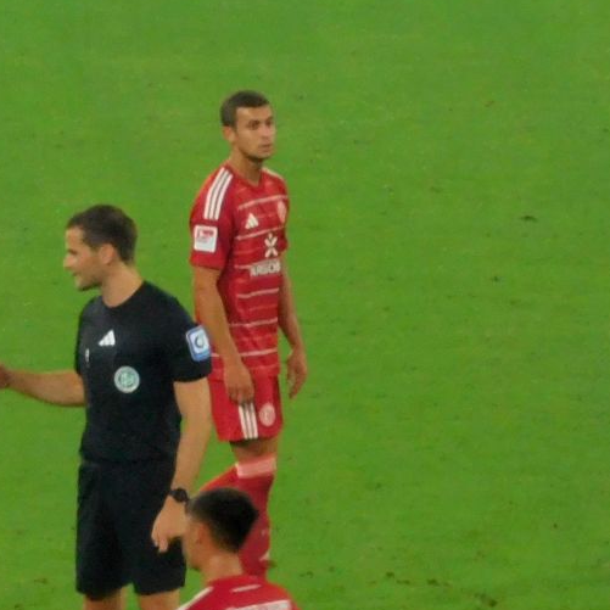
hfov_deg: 1.6
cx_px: -161
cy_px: 547
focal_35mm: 1130
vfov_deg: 1.6
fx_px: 22529
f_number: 5.9
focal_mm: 57.1
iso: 400
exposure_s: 1/80
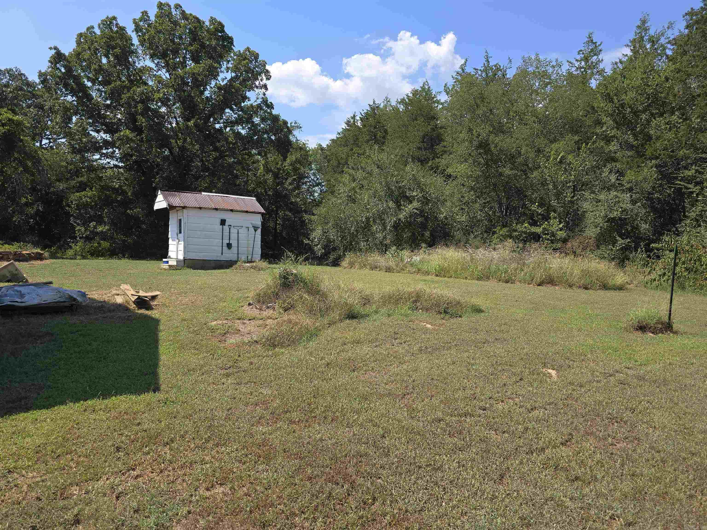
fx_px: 470
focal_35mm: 23
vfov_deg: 58.9
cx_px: 354
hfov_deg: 73.9
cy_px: 265
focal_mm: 6.3
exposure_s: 1/609
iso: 12
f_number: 1.7
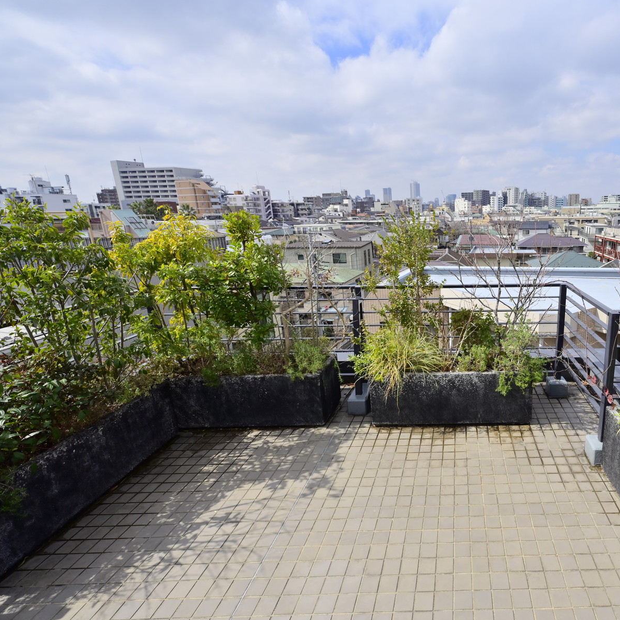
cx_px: 466
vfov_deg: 80.7
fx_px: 365
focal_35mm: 18
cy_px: 308
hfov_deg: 74.8
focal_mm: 14
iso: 160
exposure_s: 1/640
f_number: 9
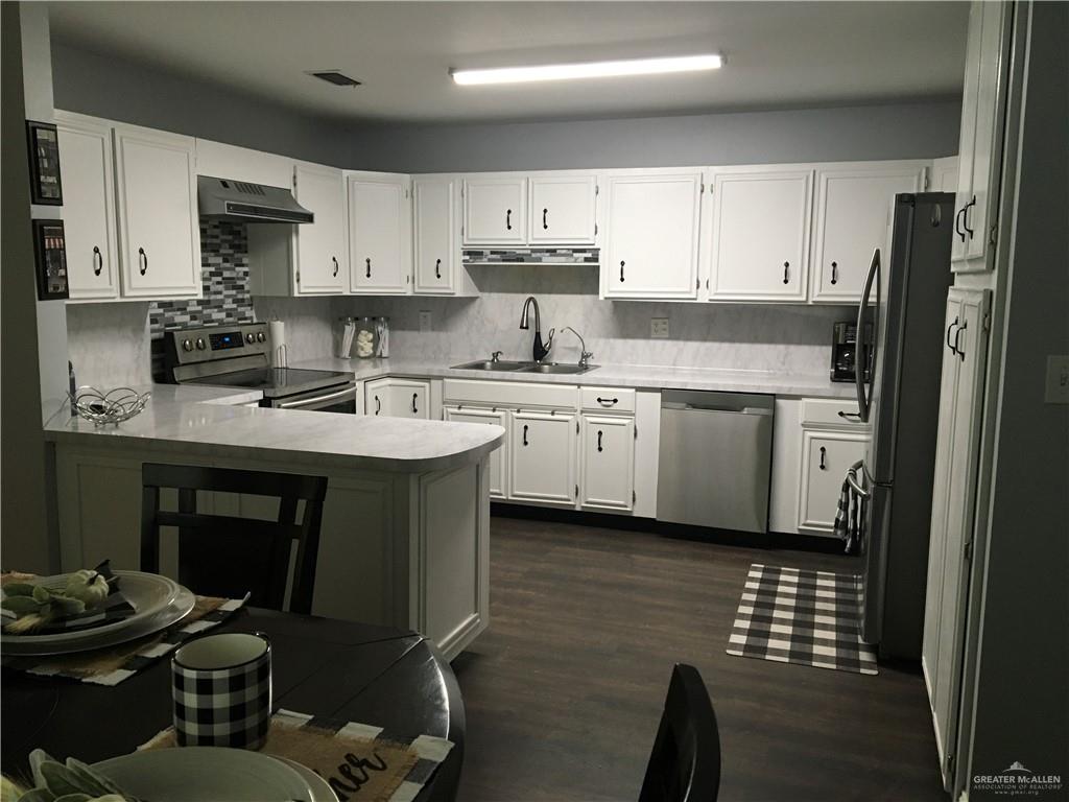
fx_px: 896
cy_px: 401
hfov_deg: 61.7
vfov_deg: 48.2
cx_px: 534
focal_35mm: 29
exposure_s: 1/30
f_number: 2.2
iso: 125
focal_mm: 4.15
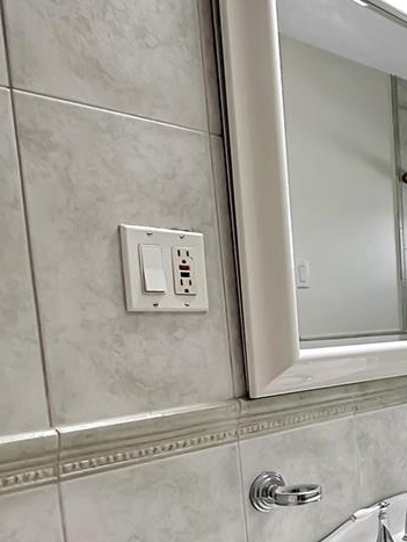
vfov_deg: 40.5
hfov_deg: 23.3
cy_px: 374
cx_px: 654
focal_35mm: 46
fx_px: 720
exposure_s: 1/120
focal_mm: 2.22
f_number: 2.2
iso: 200
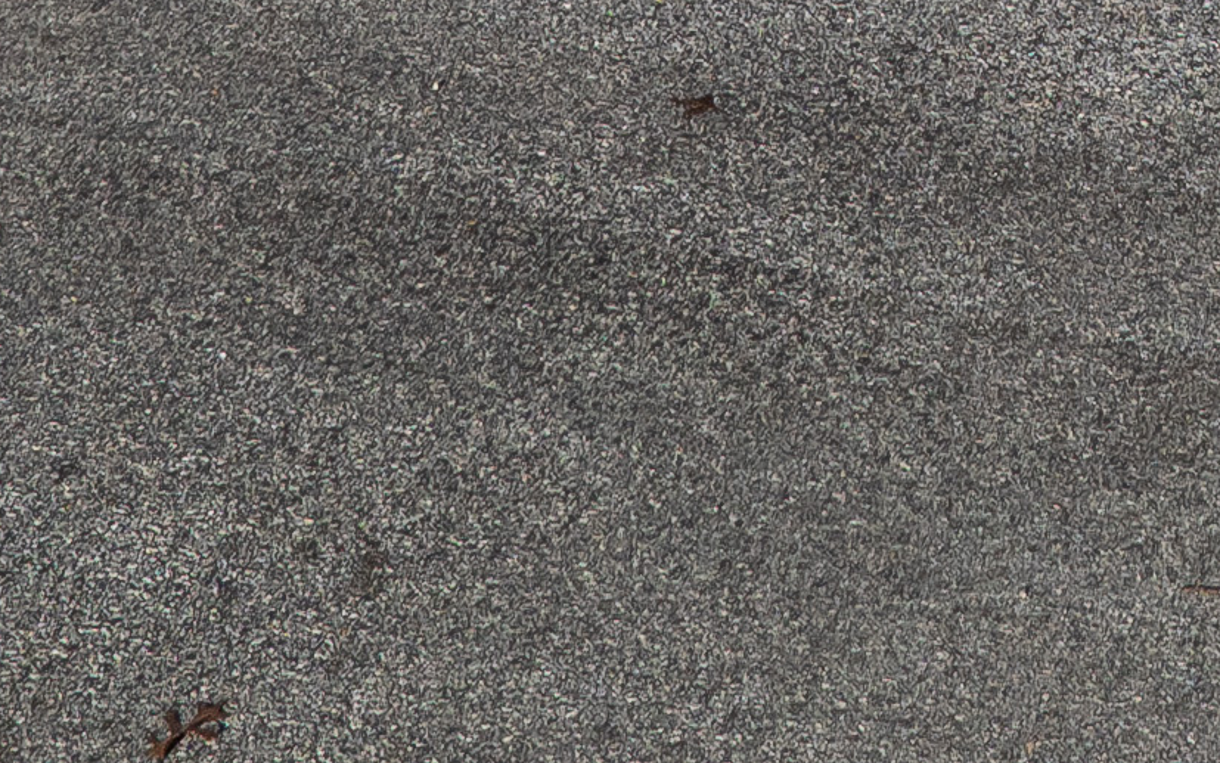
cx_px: 1801
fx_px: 5387
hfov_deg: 12.3
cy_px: -2134
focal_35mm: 162
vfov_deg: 6.7
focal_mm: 12.29
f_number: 5.6
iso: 110
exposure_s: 1/640
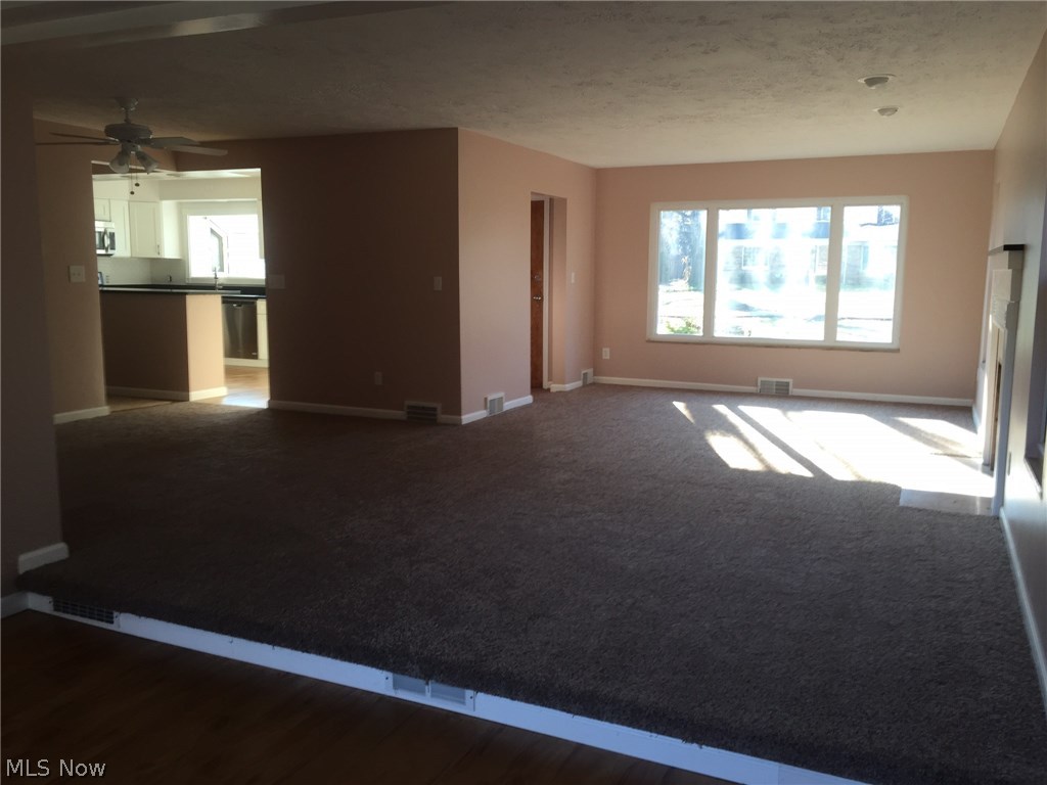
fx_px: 877
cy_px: 392
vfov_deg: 48.2
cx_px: 524
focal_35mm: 29
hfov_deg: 61.7
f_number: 2.2
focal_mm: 4.15
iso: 40
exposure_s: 1/60
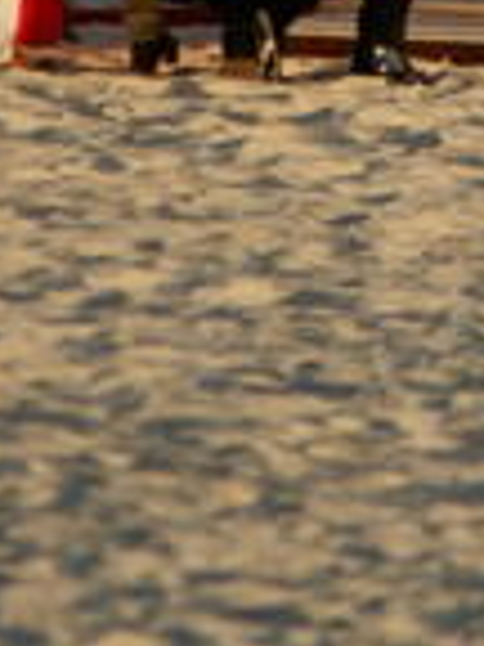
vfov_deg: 1.0
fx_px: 35868
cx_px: 695
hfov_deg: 0.8
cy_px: -462
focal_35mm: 1924
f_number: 5.6
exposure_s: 1/800
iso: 200
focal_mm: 300
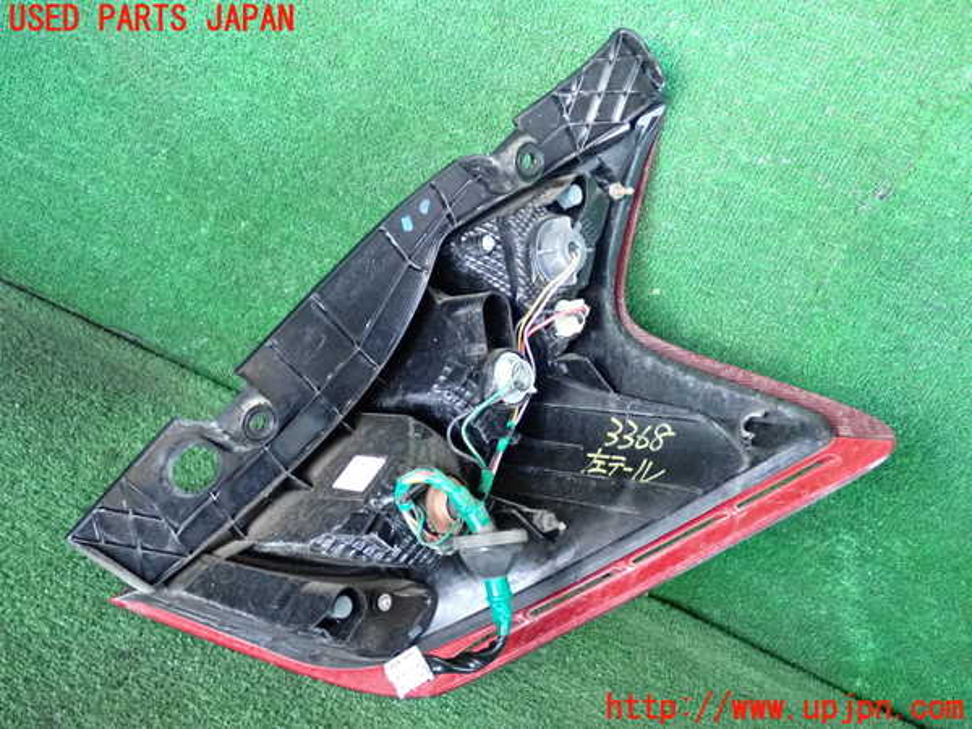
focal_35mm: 41
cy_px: 364
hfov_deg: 45.8
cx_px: 486
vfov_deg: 35.1
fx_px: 1151
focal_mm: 7.31
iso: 2500
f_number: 2.8
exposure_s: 1/125
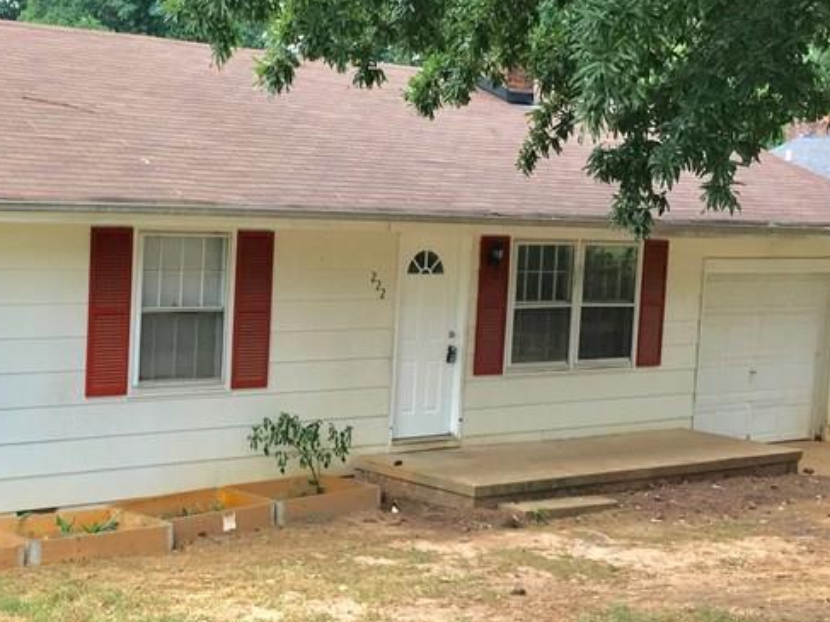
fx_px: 1462
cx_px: 143
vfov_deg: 24.0
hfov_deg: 30.8
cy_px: 320
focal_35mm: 61
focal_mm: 4.15
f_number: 2.2
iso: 32
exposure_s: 1/120
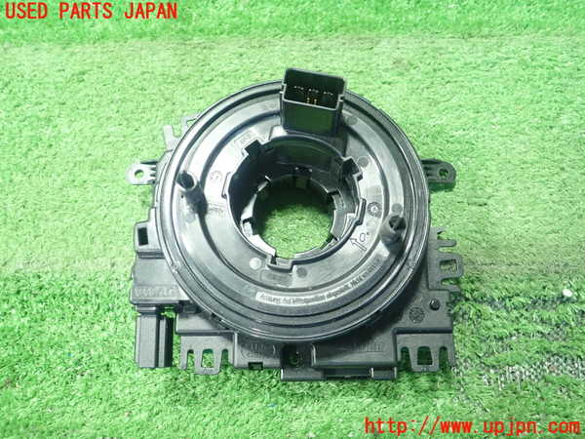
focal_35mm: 30
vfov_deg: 46.8
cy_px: 220
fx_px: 507
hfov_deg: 60.0
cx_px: 292
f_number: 2.3
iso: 800
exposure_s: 1/100
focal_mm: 5.5
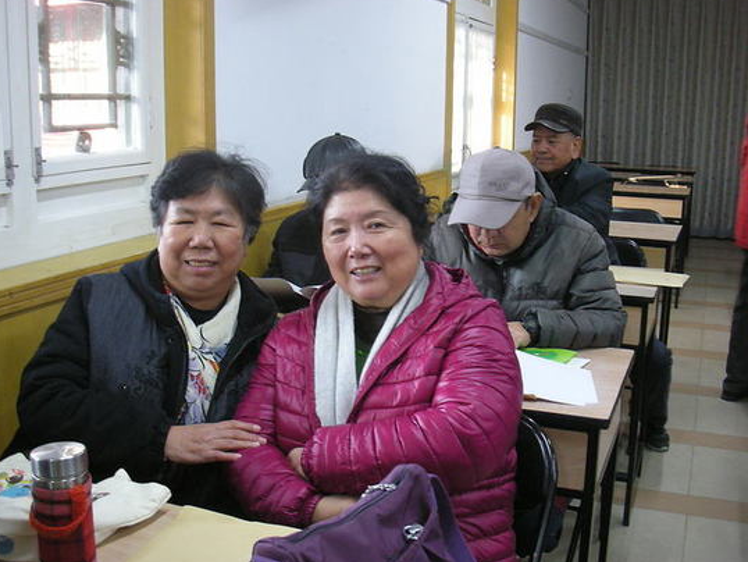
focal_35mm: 39
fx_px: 843
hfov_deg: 47.8
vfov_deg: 36.8
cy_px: 292
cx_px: 343
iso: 200
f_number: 2.8
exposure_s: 1/9.4
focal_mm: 5.8
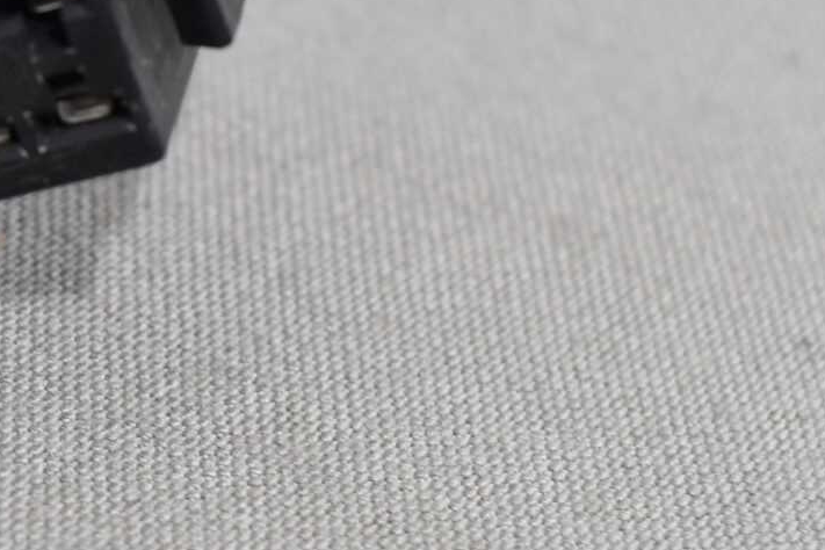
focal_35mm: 146
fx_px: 3341
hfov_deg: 13.7
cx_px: -161
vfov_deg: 9.4
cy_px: 82
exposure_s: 1/60
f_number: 5.6
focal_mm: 27
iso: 500
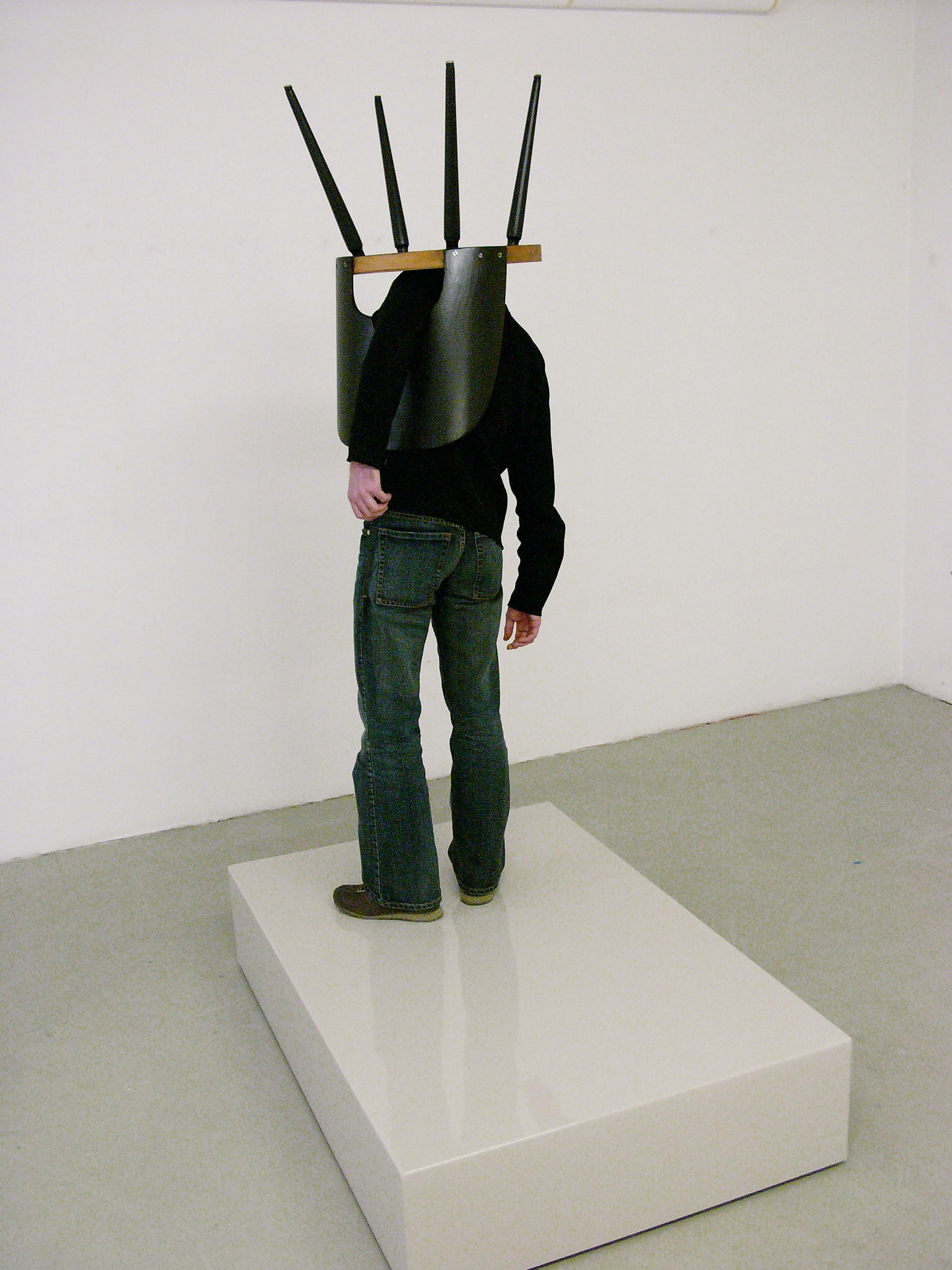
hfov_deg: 40.7
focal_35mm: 35
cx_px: 476
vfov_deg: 52.6
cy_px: 635
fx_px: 1283
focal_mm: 8.9
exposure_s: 1/60
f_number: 2.8
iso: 400
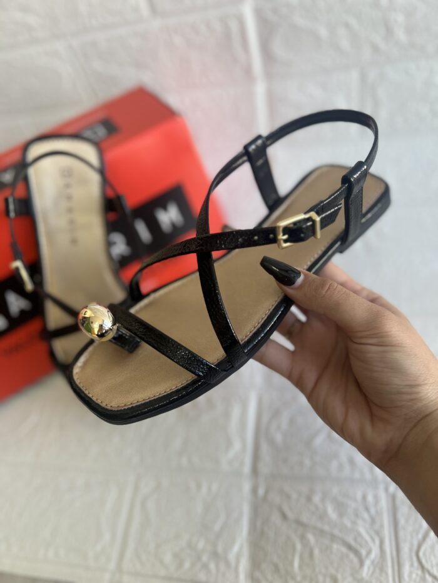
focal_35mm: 26
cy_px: 292
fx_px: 439
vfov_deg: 67.3
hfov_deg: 53.1
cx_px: 219
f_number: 1.5
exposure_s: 1/120
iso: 50
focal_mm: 5.7
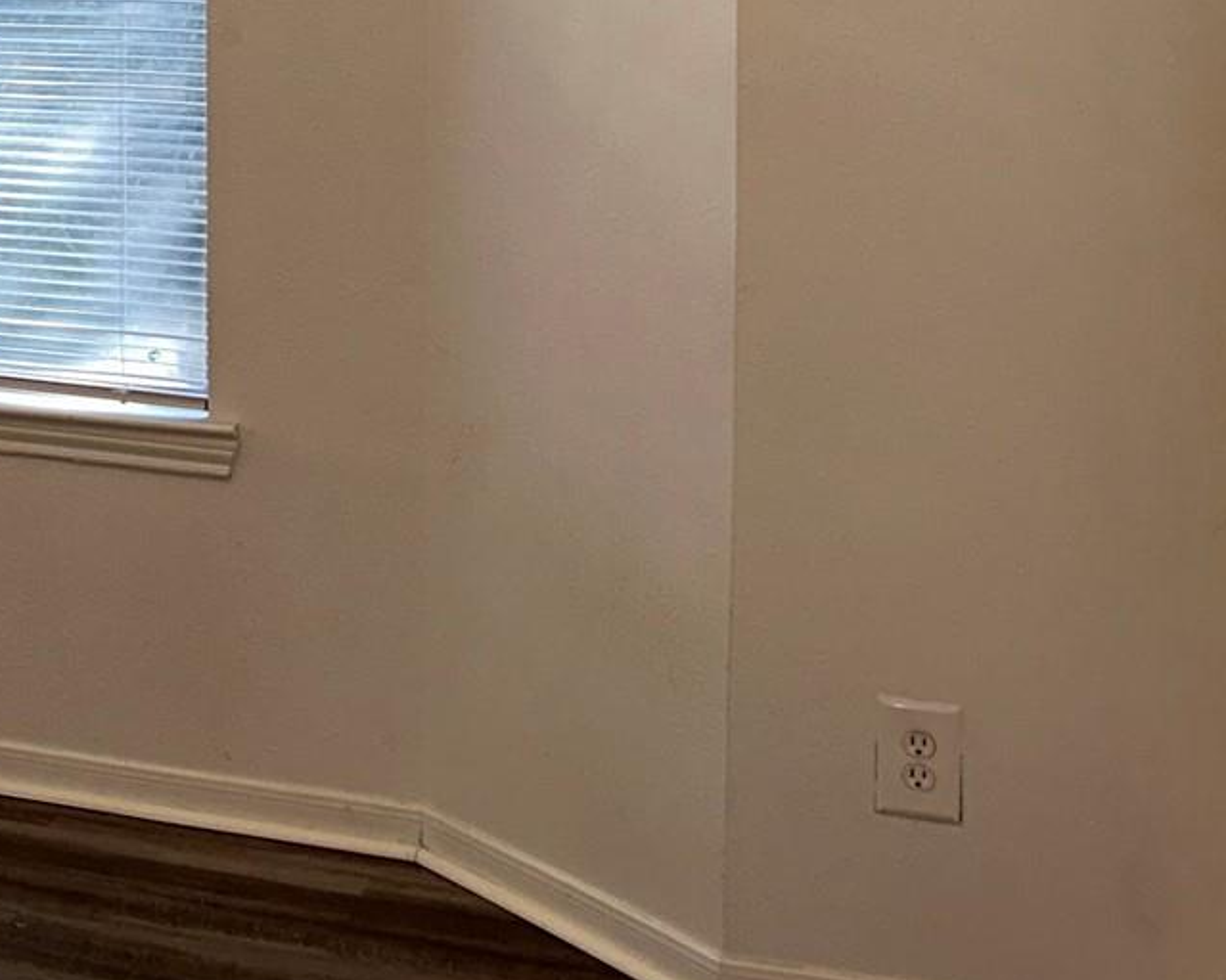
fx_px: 2721
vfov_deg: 19.6
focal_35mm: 75
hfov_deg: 21.9
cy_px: -98
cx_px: -519
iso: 100
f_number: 1.78
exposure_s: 1/49
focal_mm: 6.86
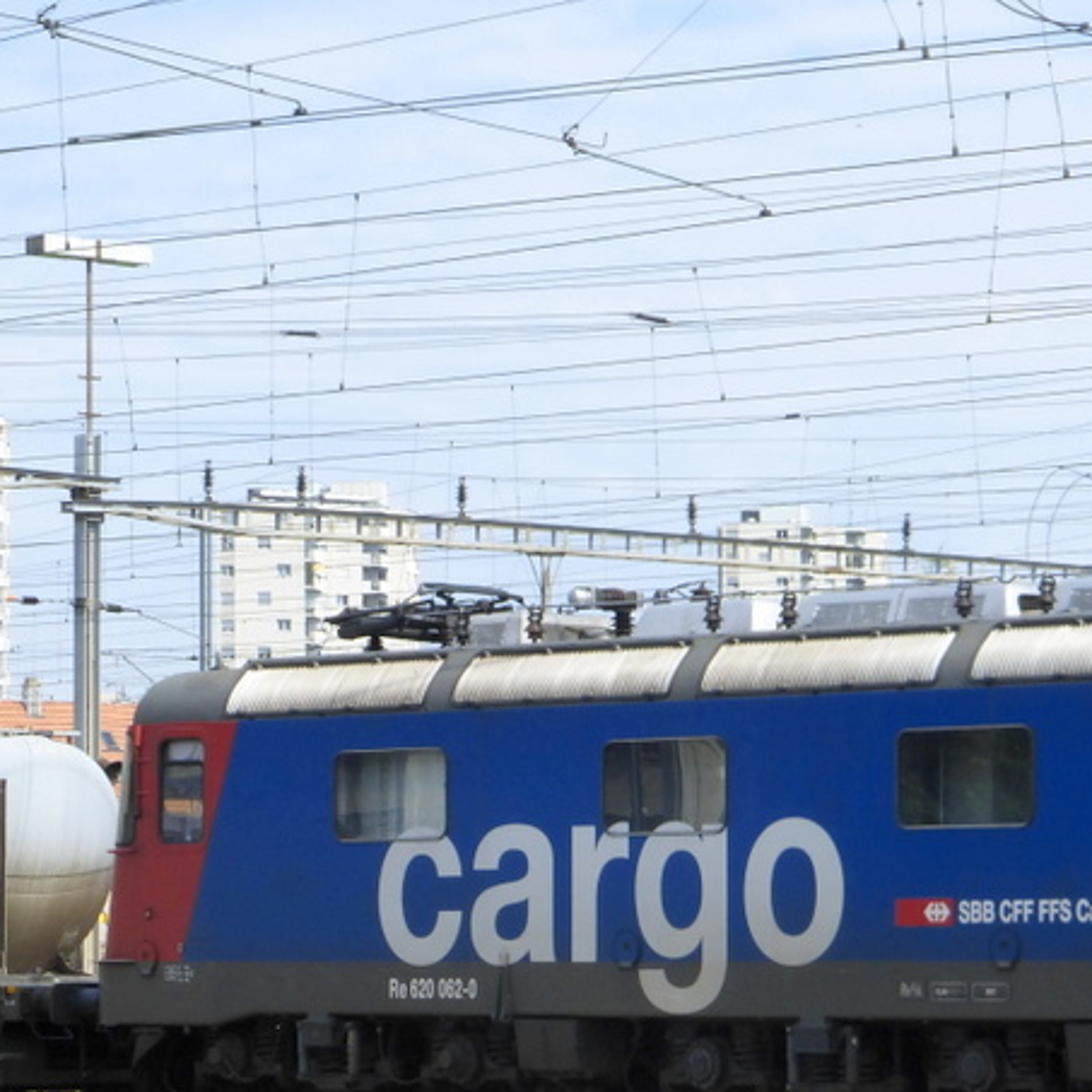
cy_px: 863
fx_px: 5496
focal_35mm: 154
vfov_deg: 11.3
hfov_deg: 11.2
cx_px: 1099
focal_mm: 13.3
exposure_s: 1/400
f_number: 5
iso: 100
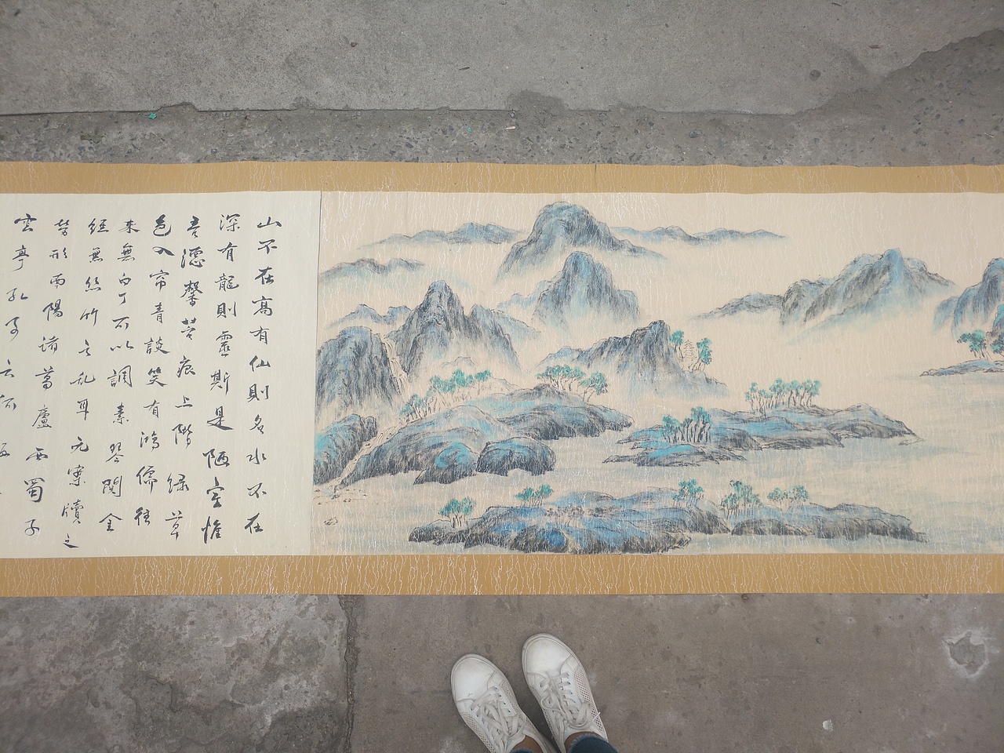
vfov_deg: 61.1
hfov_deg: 76.4
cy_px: 376
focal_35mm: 22
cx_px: 502
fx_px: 638
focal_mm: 3.79
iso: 50
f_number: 2
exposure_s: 1/119
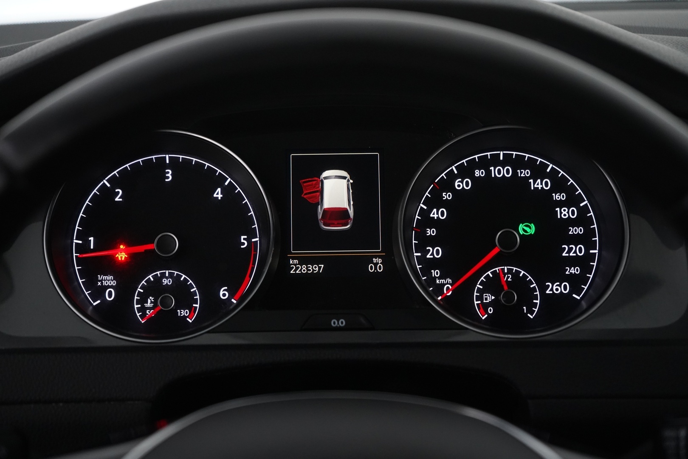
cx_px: 344
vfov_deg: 19.5
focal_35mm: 70
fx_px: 1338
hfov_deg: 28.8
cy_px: 230
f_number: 5.6
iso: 4000
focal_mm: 70
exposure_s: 1/60
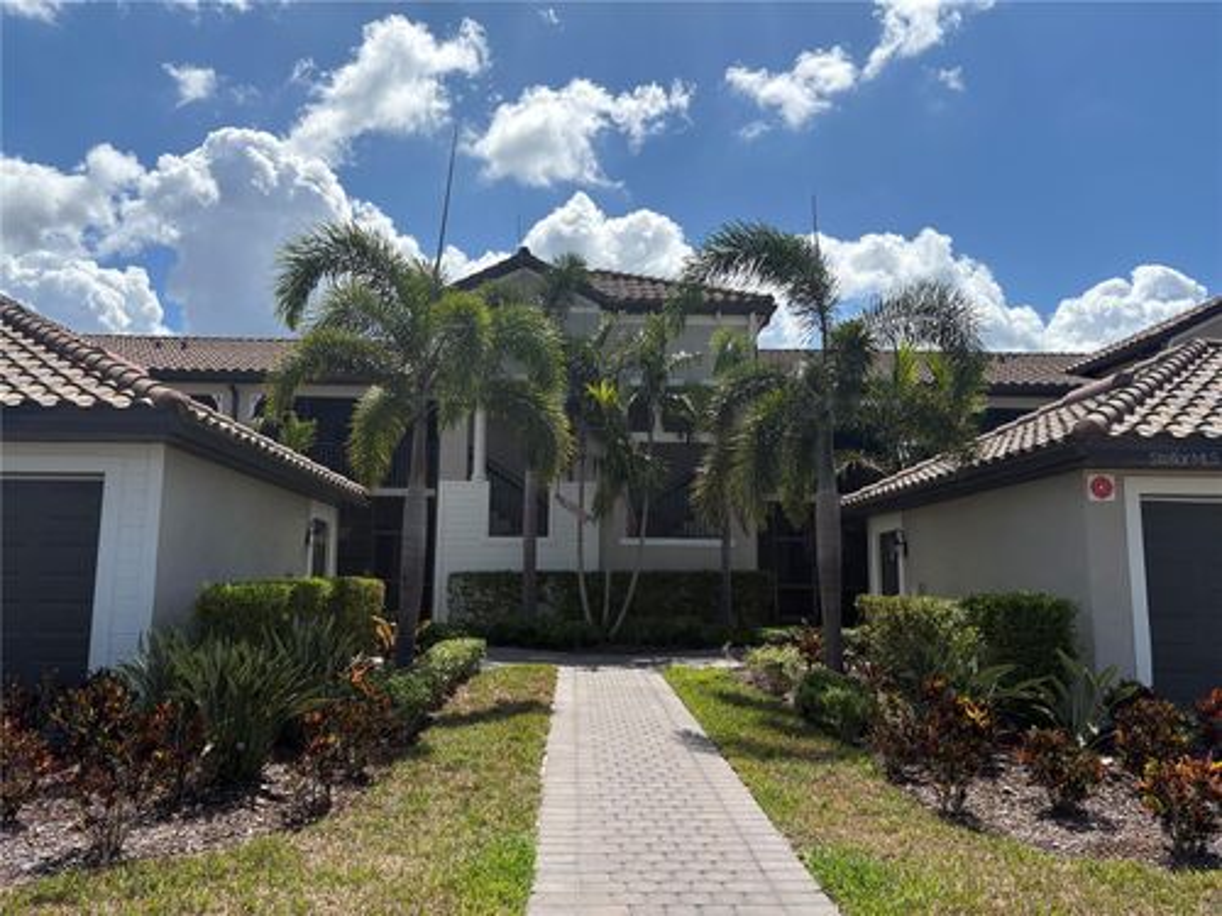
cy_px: 458
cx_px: 611
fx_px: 918
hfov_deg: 67.3
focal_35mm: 26
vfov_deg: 53.1
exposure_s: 1/6329
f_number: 1.6
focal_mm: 5.96
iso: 64
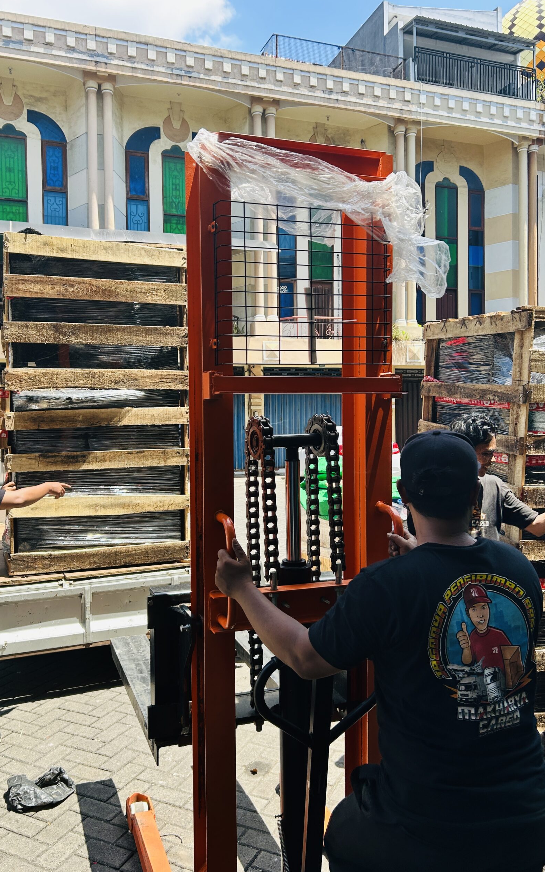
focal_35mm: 28
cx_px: 242
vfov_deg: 66.5
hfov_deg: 44.5
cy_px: 441
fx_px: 665
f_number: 1.5
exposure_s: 1/1344
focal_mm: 5.7
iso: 50
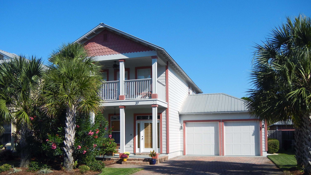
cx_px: 156
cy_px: 112
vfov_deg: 35.4
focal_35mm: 33
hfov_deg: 59.5
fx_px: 272
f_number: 7
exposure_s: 1/534
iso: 160
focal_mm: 5.4
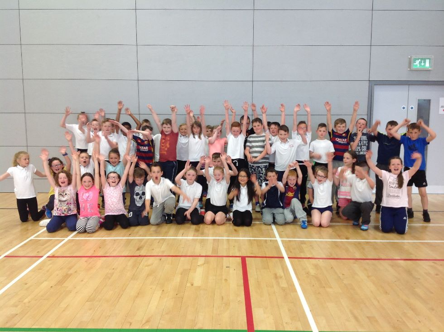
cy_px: 166
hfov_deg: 52.7
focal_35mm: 35
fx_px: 448
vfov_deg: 40.6
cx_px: 222
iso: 64
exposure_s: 1/40
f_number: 2.4
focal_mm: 4.28
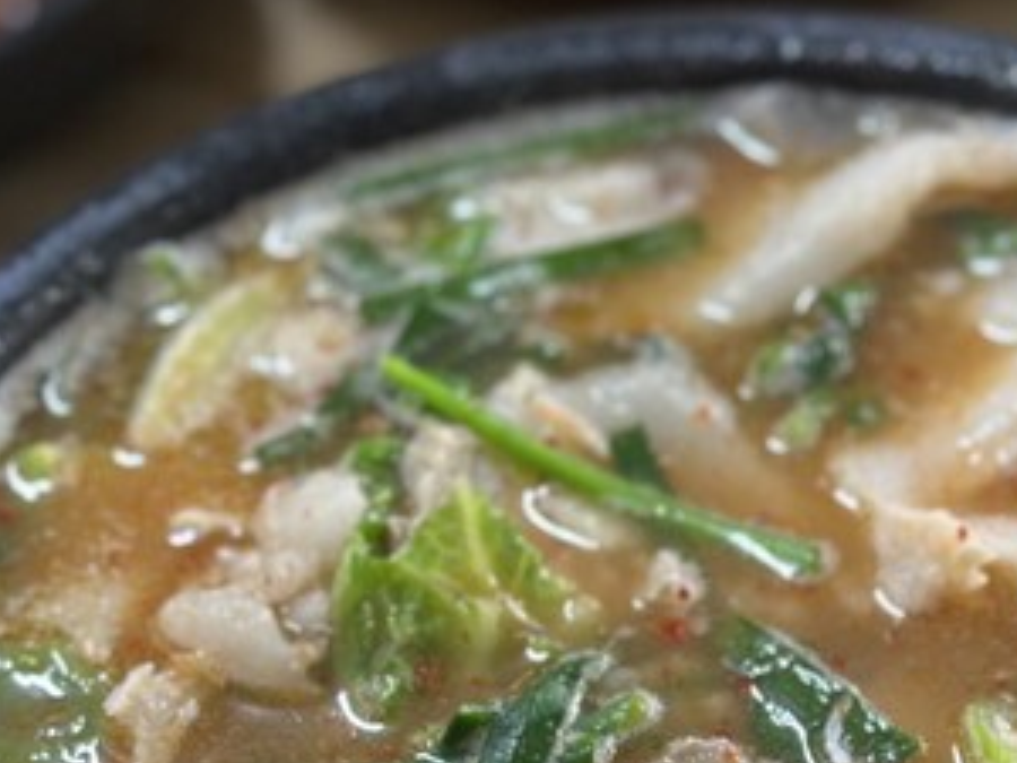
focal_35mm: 144
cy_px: 948
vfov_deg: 10.1
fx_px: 4231
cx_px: 746
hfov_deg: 13.7
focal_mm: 6.86
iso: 200
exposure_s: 1/60
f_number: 1.78
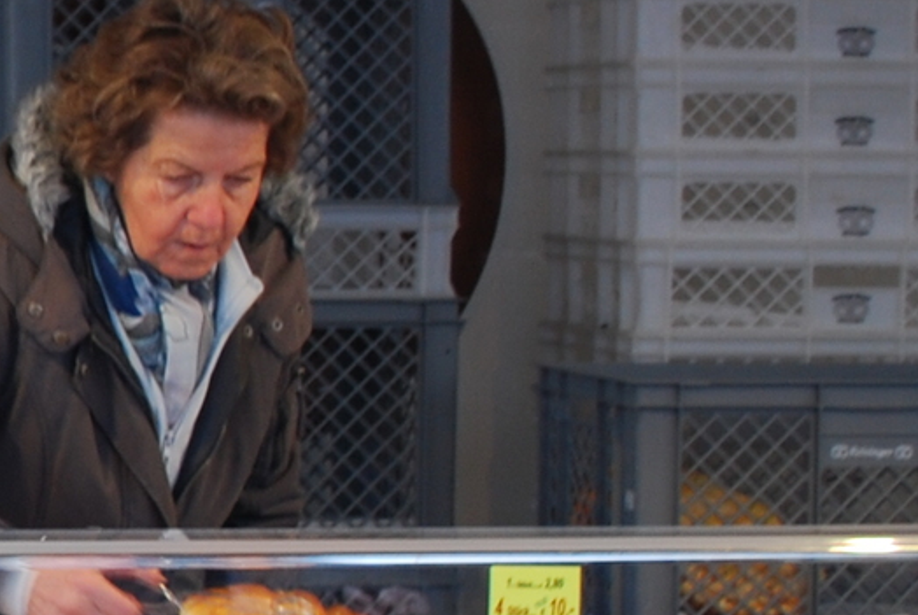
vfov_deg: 9.6
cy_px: 356
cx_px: -655
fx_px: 3652
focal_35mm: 143
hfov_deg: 13.1
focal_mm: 20
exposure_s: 1/60
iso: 200
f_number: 4
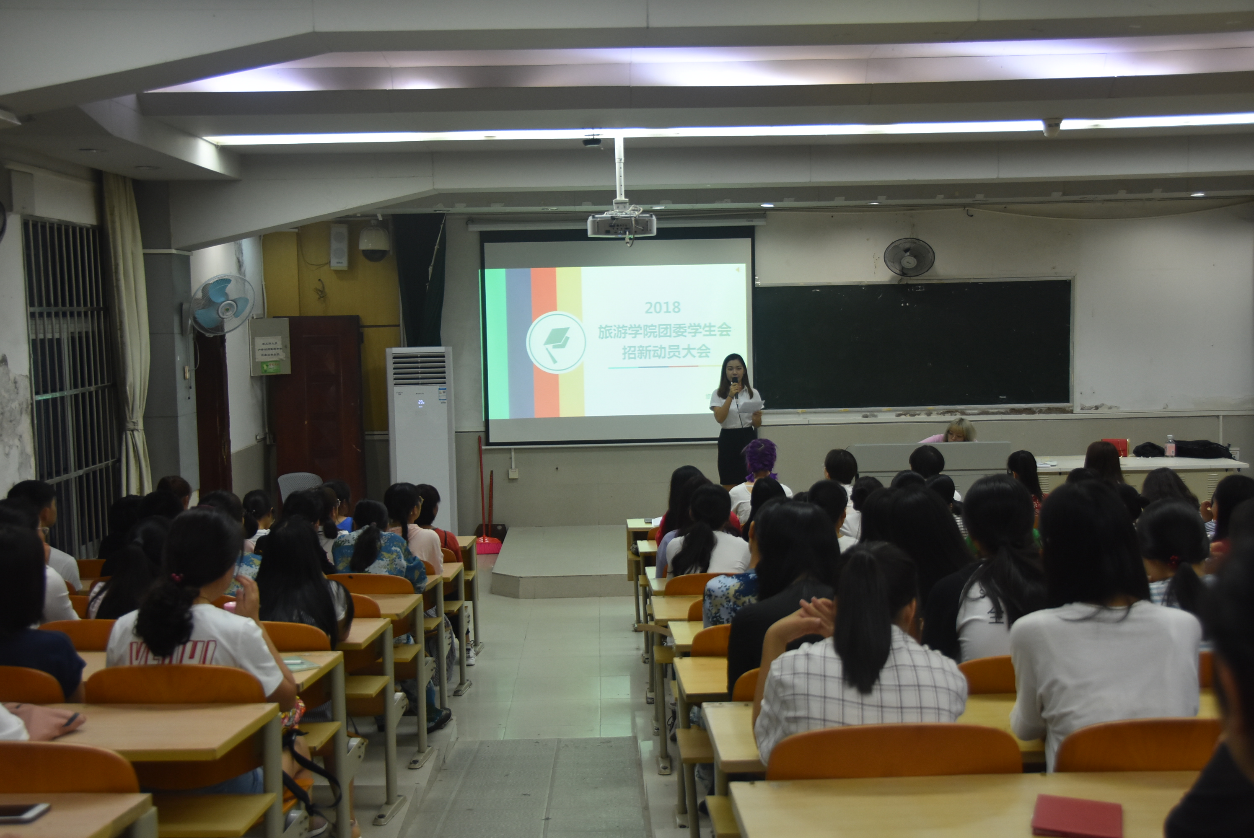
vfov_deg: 33.1
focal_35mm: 40
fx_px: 1412
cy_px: 419
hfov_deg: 47.9
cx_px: 627
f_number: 4
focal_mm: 27
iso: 800
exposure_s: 1/60
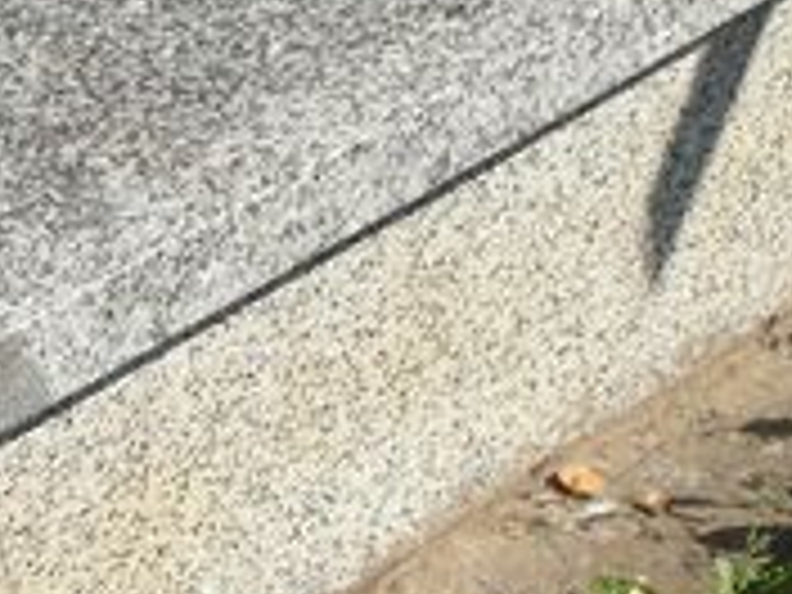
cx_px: 99
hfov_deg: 14.9
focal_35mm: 131
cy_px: 76
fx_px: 2997
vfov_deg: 11.3
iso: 80
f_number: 4.7
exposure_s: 1/500
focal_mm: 7.8
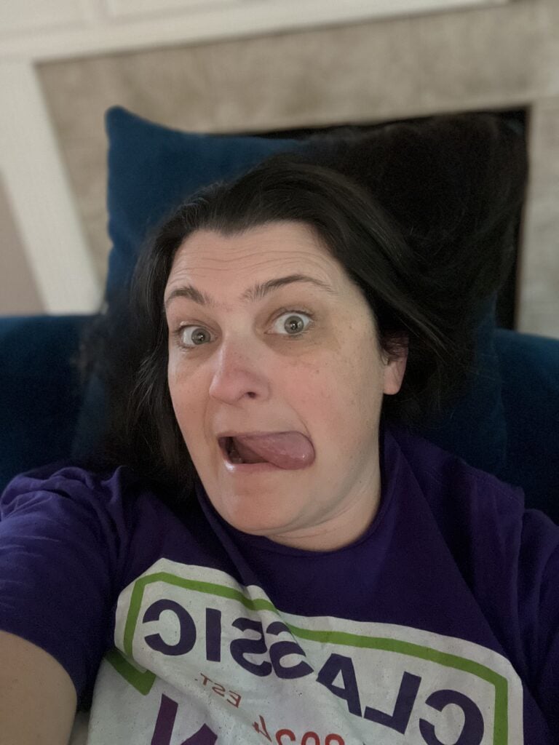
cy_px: 372
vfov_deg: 60.0
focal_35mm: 30
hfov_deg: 46.8
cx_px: 280
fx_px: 646
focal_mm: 2.71
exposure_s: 1/15
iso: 800
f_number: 2.2
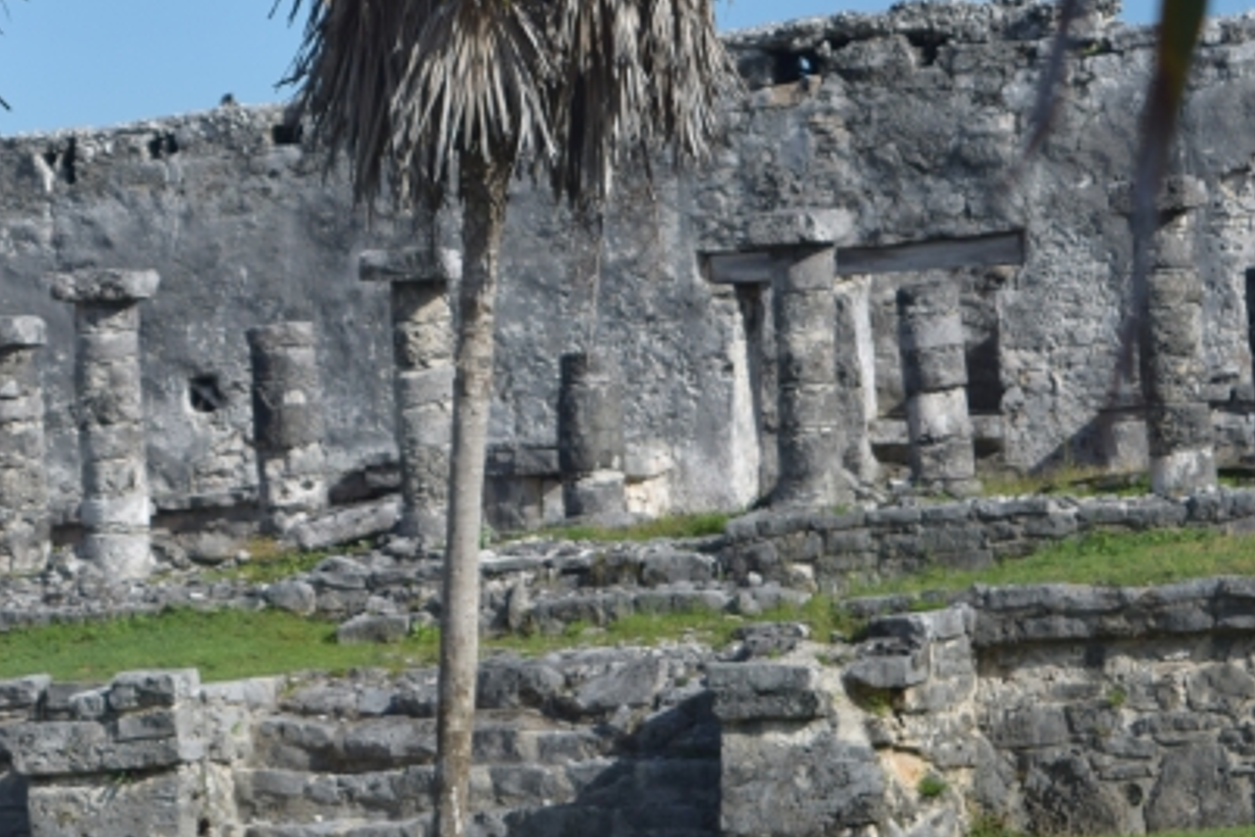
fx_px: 7330
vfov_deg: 6.5
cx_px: -209
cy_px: 500
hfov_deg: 9.7
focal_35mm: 210
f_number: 5.6
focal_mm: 55
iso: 200
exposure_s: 1/1250
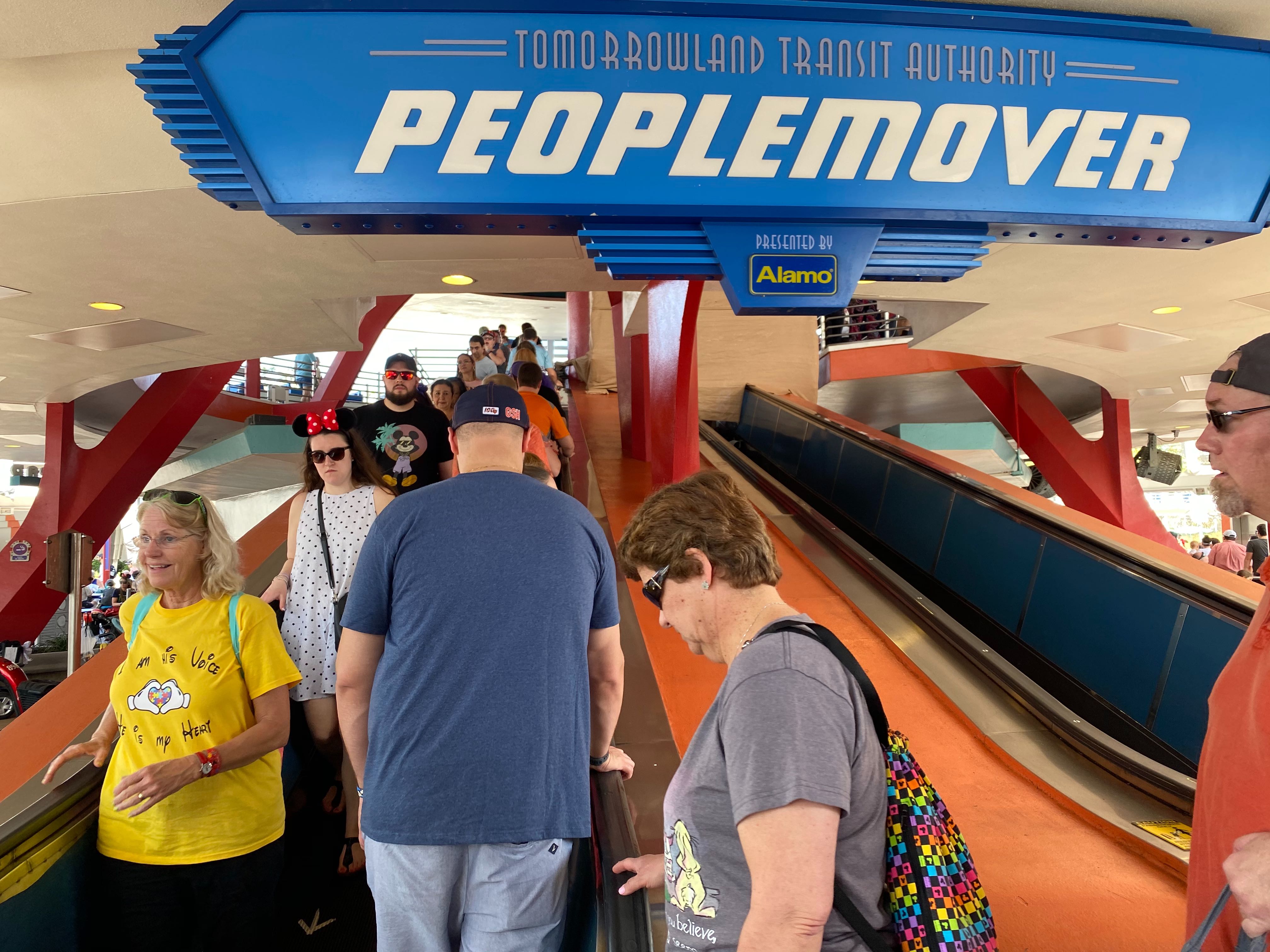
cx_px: 635
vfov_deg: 53.1
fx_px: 954
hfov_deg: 67.3
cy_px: 476
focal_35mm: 26
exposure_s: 1/122
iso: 64
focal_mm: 4.25
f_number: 1.8
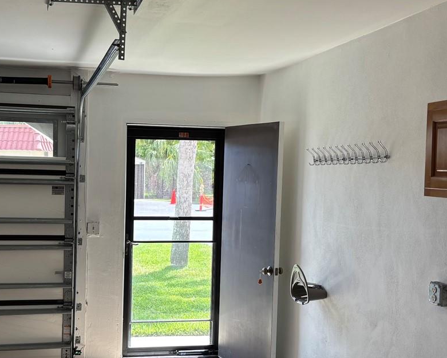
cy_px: 208
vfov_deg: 29.1
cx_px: 166
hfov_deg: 35.8
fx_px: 688
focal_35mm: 52
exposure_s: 1/205
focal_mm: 5.96
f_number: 1.6
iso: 40
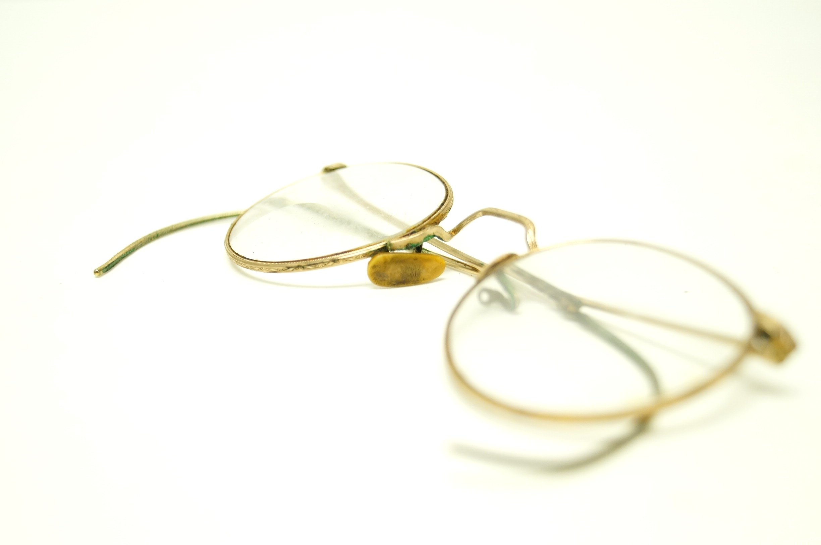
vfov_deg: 25.7
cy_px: 272
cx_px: 410
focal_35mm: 52
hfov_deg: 37.9
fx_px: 1195
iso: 640
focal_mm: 35
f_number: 4.5
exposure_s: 1/60
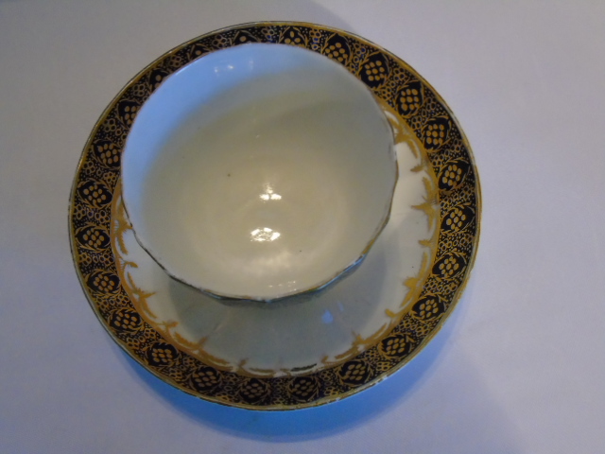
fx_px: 699
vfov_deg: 36.0
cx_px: 302
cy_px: 227
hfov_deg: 46.8
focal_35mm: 40
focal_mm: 7.1
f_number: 3.9
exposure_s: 1/40
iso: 800
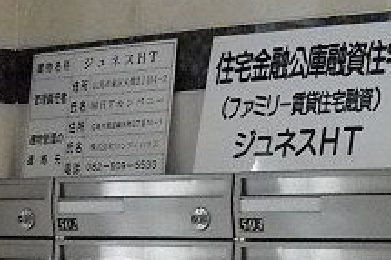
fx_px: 1378
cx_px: 266
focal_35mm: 127
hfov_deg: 16.1
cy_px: 340
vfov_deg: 10.5
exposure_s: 1/154
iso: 800
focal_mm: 6.72
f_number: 3.1
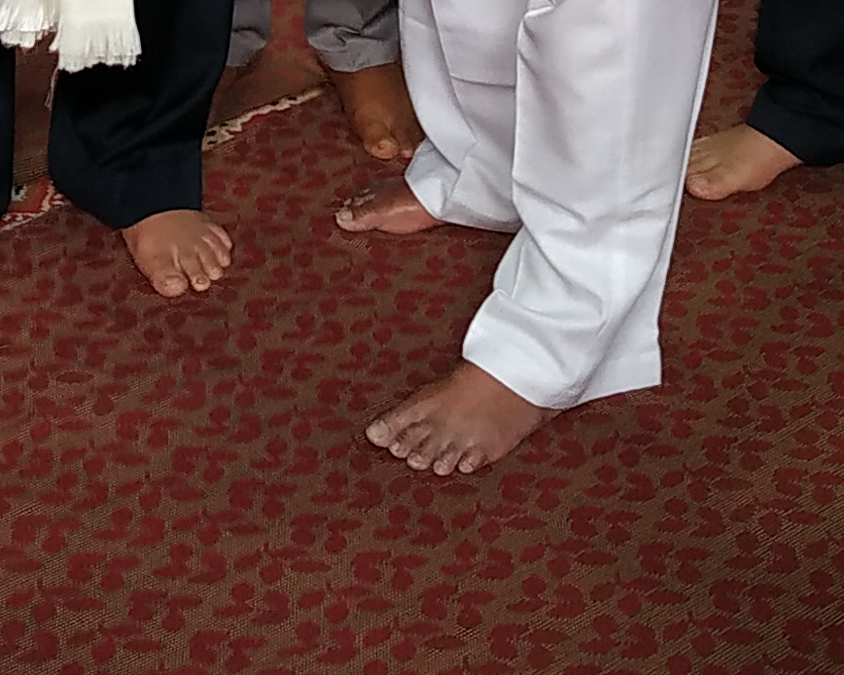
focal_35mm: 108
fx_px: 2697
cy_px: -500
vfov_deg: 13.0
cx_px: 38
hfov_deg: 17.4
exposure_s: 1/25
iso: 200
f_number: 1.9
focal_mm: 3.94
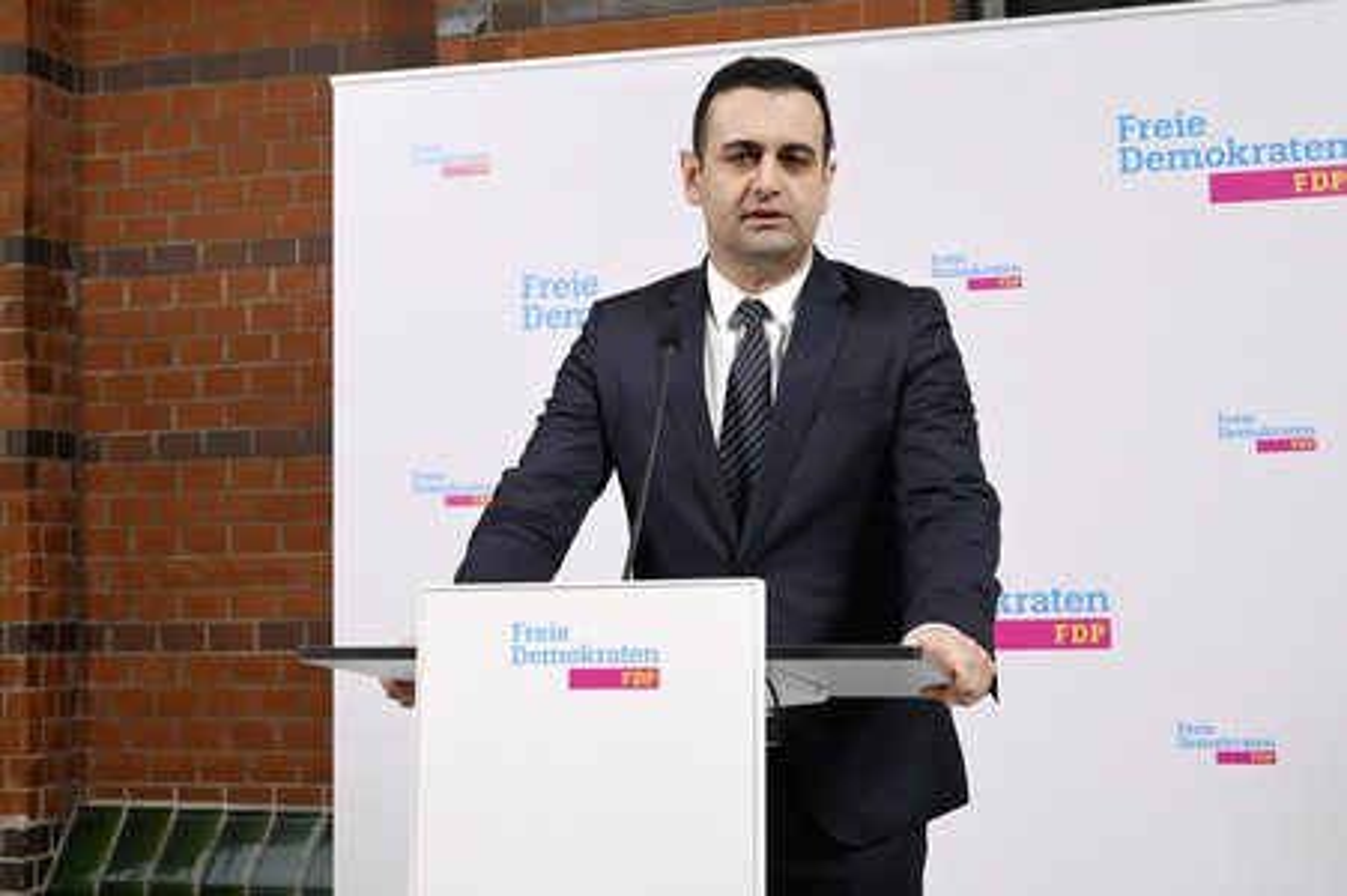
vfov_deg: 27.0
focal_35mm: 50
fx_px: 1869
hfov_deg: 39.6
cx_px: 674
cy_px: 448
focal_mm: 50
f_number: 6.3
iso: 4000
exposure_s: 1/320
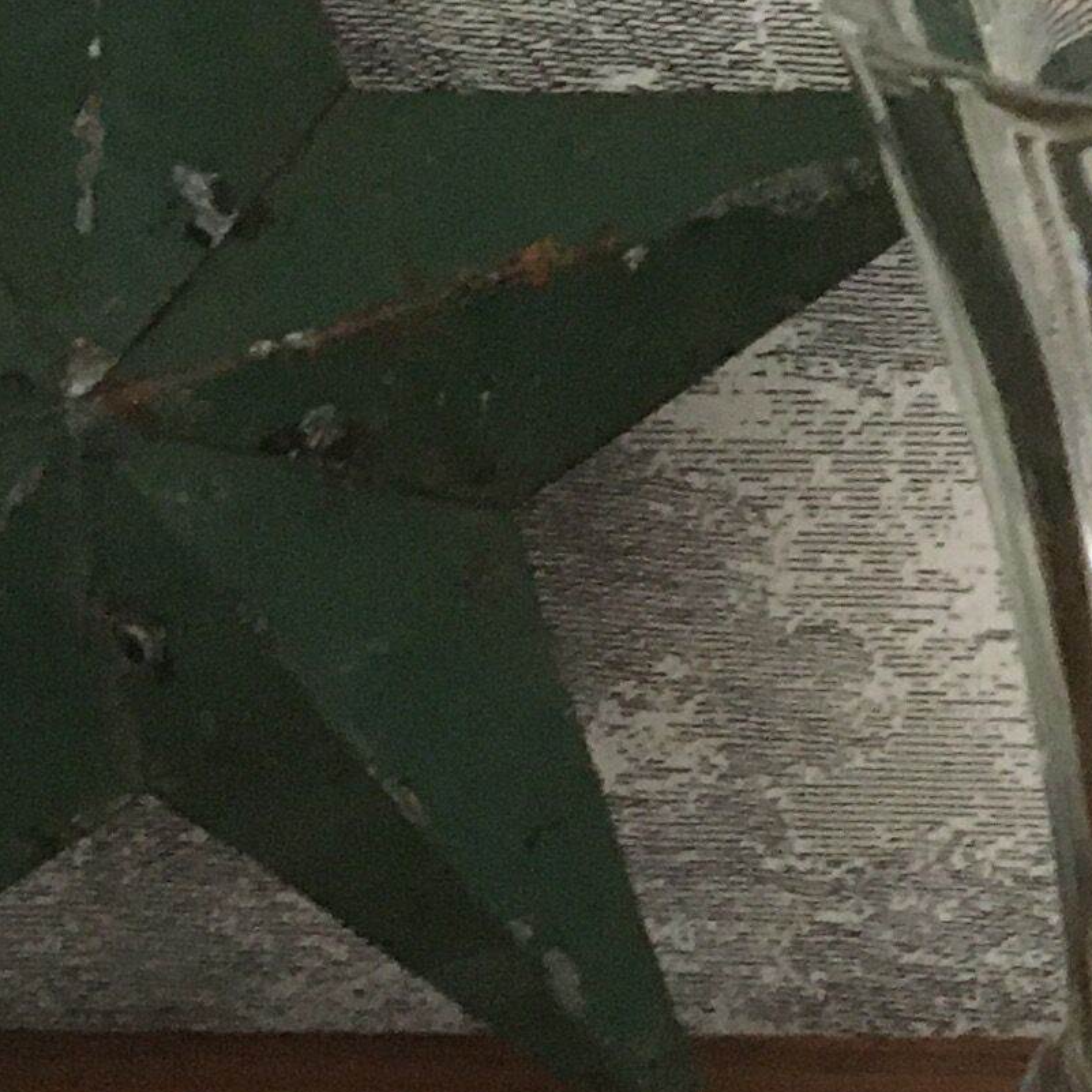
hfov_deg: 13.3
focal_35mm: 129
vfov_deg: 13.5
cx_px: 1186
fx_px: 4604
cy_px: 413
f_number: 2.2
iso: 400
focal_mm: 4.15
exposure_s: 1/17
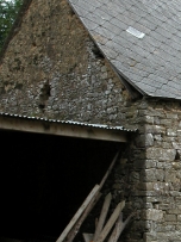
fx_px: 879
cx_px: 193
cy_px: 155
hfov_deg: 11.6
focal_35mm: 126
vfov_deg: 15.6
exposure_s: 1/166
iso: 100
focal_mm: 12.7
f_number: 4.8
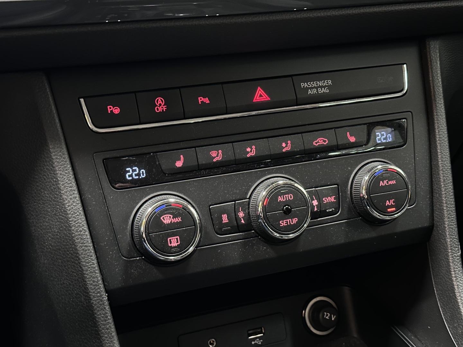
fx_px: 642
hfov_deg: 39.7
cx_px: 232
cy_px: 174
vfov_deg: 30.3
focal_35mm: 48
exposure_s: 1/13
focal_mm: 6.86
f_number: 1.78
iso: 640
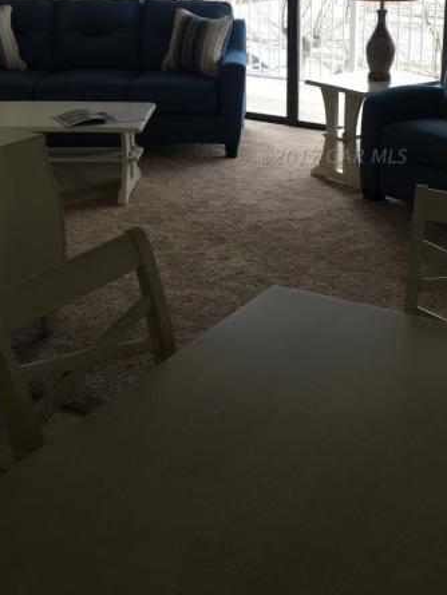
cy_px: 156
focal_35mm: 50
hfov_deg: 28.7
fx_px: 860
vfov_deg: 37.3
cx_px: 332
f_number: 2.2
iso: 32
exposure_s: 1/120
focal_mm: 4.15
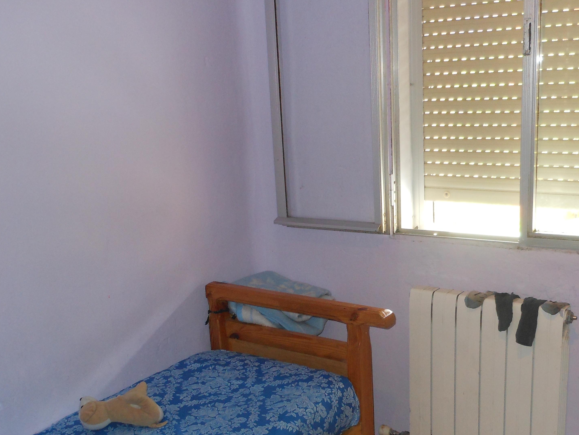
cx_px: 321
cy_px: 284
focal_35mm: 45
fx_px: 753
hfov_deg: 42.0
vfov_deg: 32.0
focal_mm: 5
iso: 200
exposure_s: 1/25
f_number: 3.7
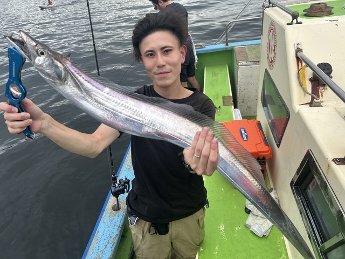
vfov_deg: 53.1
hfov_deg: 67.3
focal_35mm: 26
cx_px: 172
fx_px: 259
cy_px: 130
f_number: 1.5
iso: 50
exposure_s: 1/1724
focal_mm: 5.7
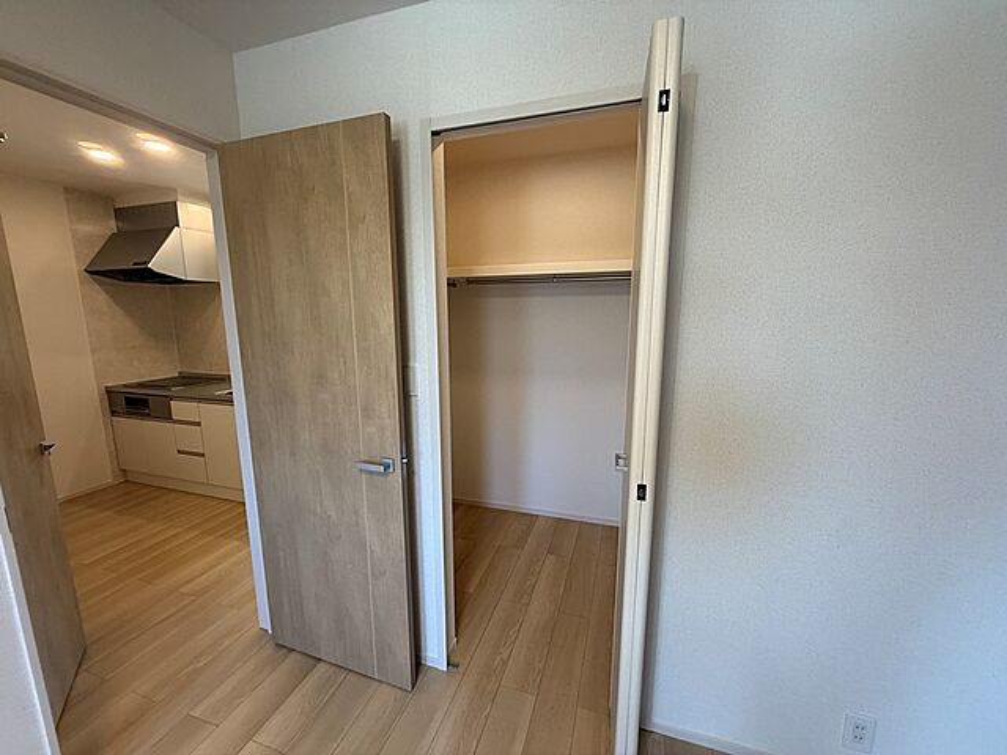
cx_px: 504
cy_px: 378
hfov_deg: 102.1
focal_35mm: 14
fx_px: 407
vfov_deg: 85.7
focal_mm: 2.22
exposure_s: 1/99
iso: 160
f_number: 2.2
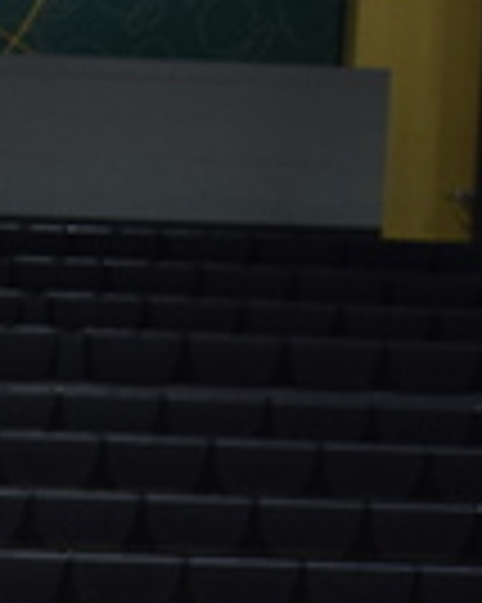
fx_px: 4045
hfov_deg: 5.9
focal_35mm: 227
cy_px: 1411
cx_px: -1392
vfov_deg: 7.9
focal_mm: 21
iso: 400
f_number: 4
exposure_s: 1/60
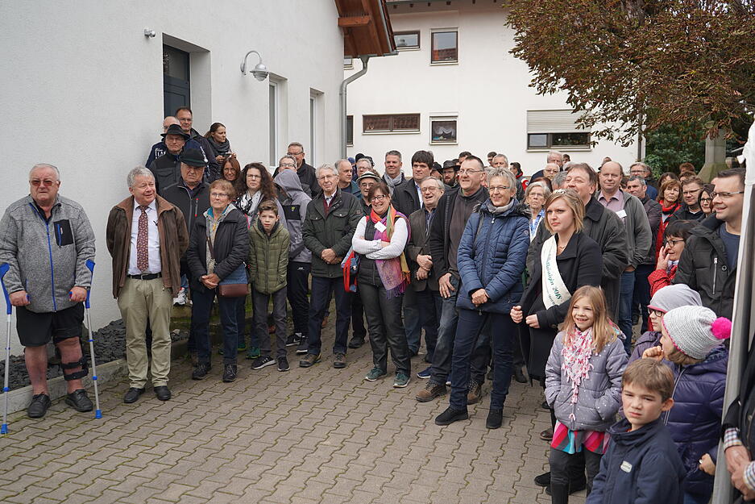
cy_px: 252
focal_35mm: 33
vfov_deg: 40.0
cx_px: 378
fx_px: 692
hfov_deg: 57.2
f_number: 4
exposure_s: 1/160
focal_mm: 33
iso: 100
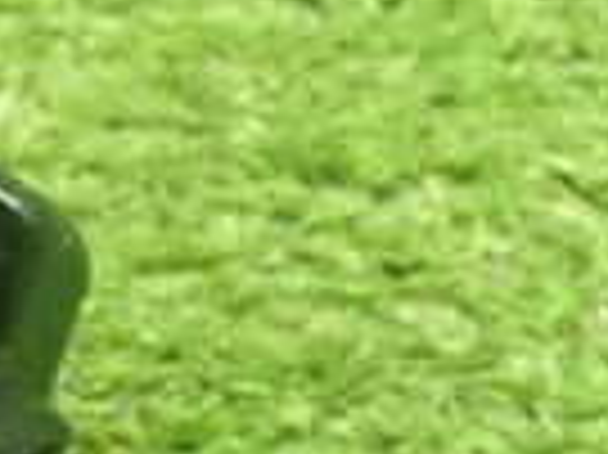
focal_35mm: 196
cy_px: 148
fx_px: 3440
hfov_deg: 9.6
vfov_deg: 7.6
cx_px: -464
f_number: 2.9
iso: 800
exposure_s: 1/40
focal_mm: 7.84
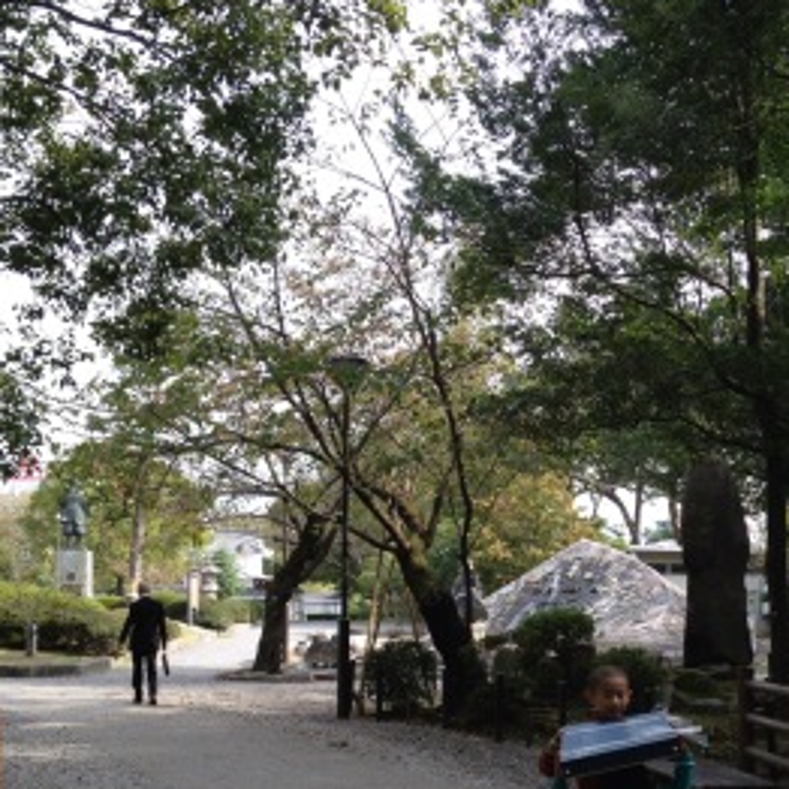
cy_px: 614
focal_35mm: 59
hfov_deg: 28.9
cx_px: 513
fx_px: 1521
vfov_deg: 28.5
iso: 50
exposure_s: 1/361
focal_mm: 4.28
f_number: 2.4
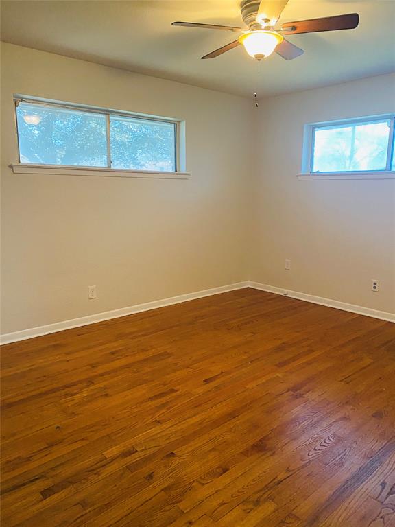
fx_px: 396
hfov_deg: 53.1
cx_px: 198
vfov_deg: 67.3
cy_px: 264
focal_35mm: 26
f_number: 1.8
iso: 500
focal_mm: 4.25
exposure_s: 1/60
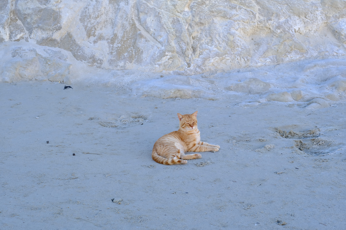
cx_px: 173
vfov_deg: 16.3
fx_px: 807
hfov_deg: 24.2
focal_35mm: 84
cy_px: 115
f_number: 5.6
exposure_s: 1/125
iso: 125
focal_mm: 56
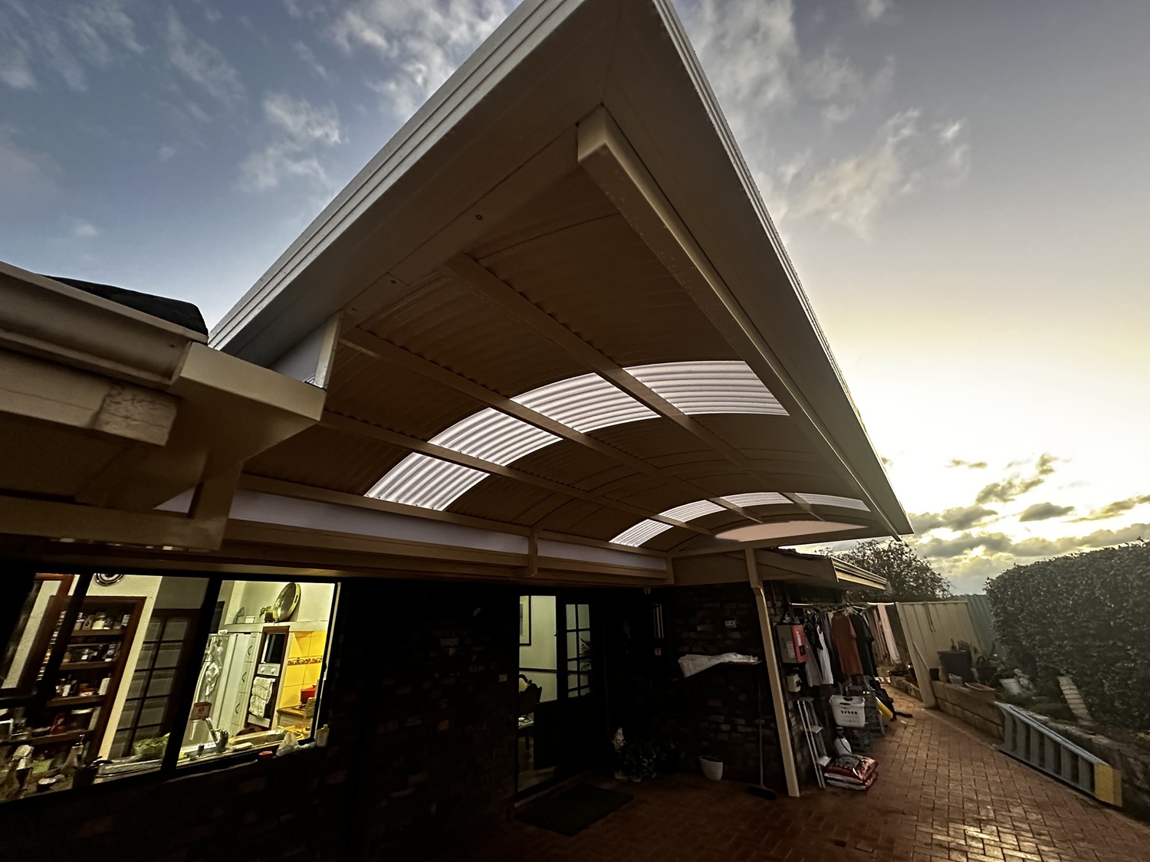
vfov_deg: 85.7
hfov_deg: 102.1
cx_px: 575
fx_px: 465
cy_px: 431
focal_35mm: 14
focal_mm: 2.22
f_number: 2.2
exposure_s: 1/60
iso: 1000
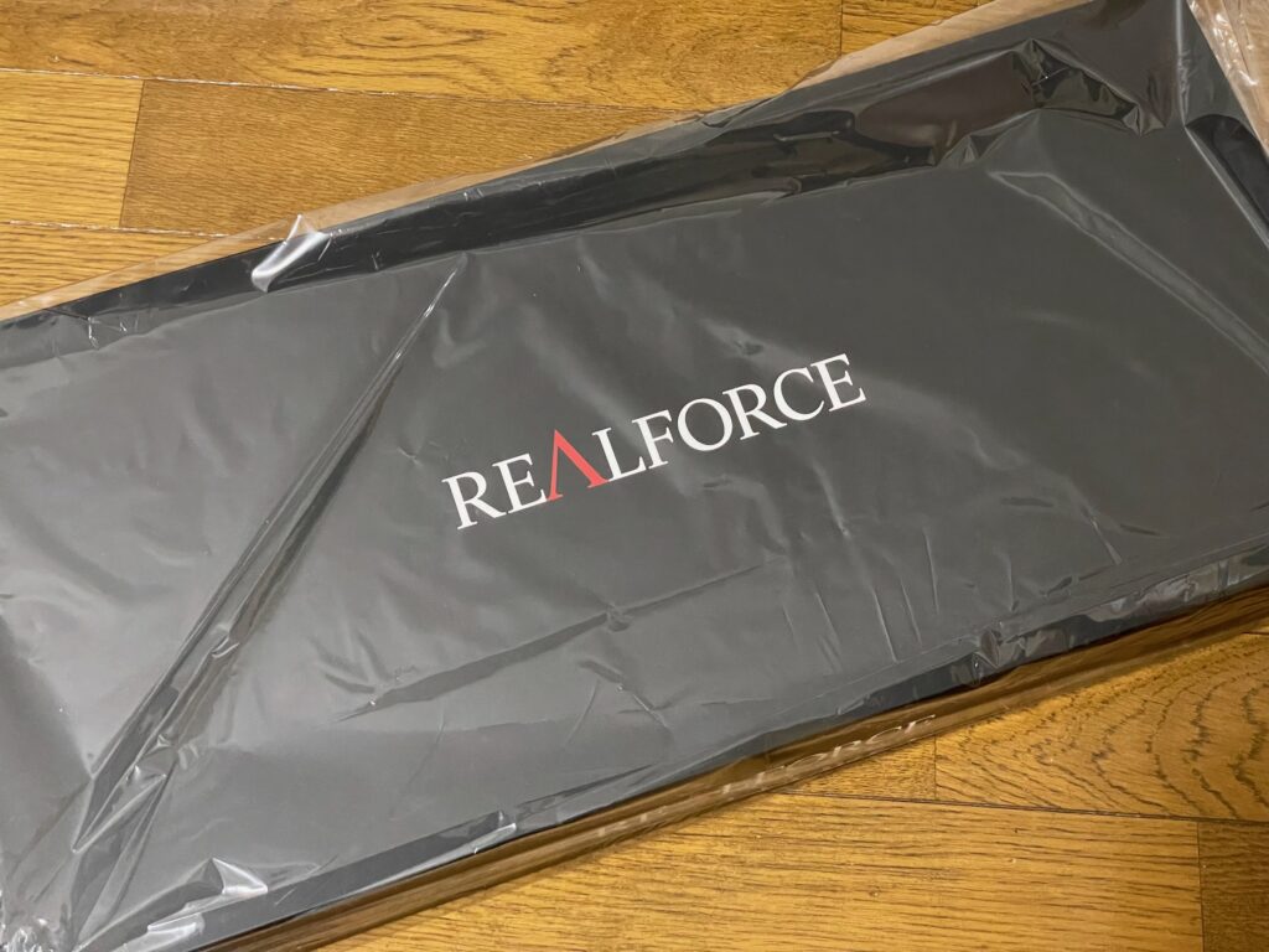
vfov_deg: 28.0
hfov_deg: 36.8
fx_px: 1906
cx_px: 634
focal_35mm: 52
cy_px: 476
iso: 800
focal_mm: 6
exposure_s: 1/33
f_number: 2
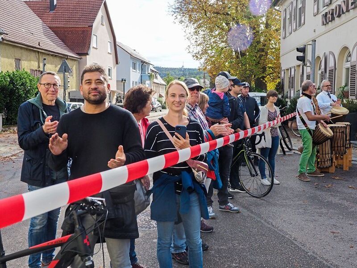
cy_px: 134
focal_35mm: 40
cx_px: 178
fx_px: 413
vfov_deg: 36.0
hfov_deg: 46.8
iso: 800
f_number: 4
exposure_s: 1/2000
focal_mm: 20
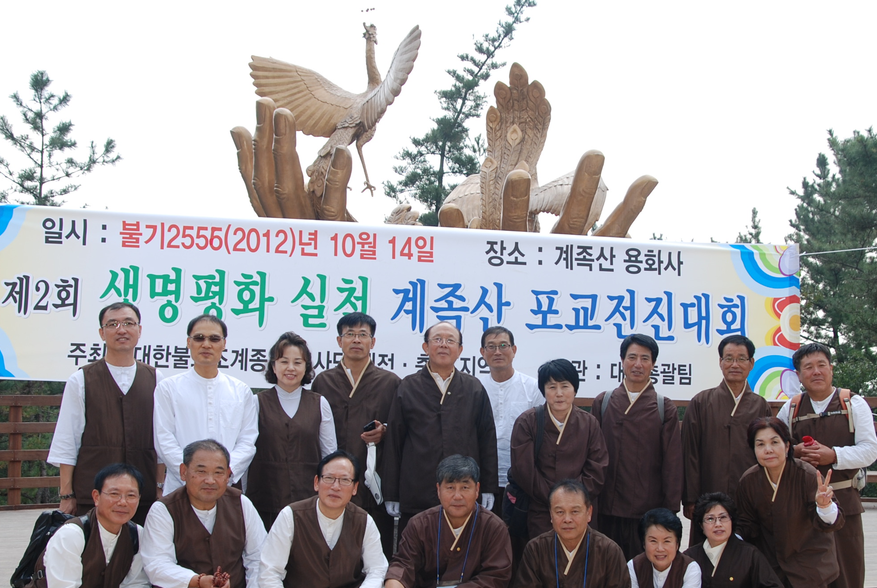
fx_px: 1074
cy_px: 375
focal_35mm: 44
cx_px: 509
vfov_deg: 30.5
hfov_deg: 44.3
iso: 100
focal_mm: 20
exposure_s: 1/200
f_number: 5
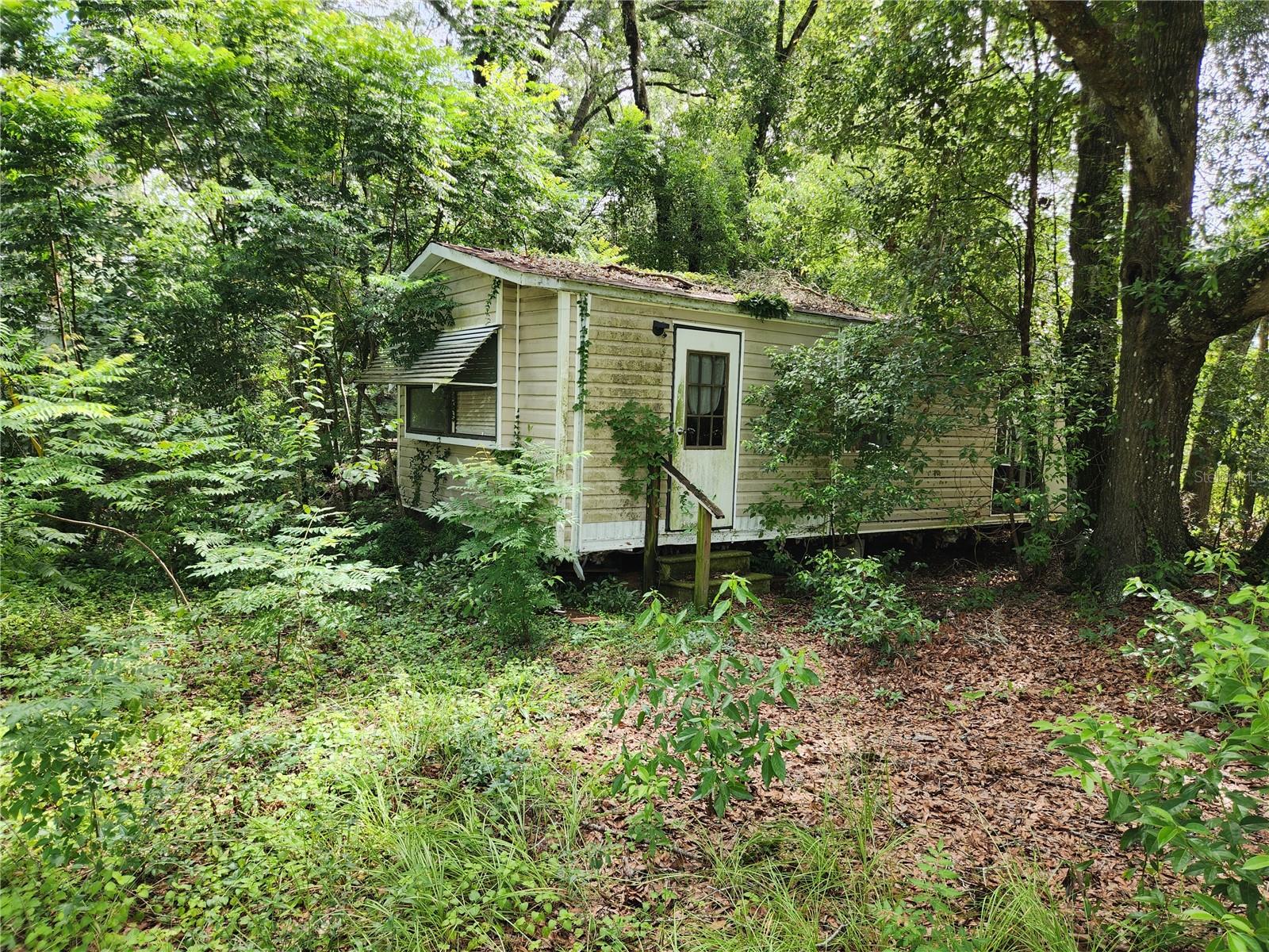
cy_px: 476
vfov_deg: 58.9
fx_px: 843
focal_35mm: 23
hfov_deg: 73.9
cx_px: 634
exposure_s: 1/180
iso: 20
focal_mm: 5.4
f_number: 1.8
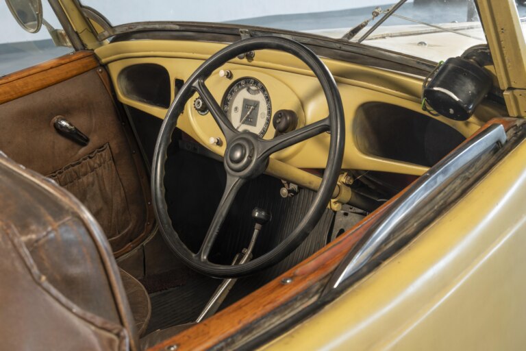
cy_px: 176
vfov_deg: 26.0
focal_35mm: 52
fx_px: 760
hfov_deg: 38.2
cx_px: 263
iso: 100
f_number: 11
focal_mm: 52
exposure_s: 8
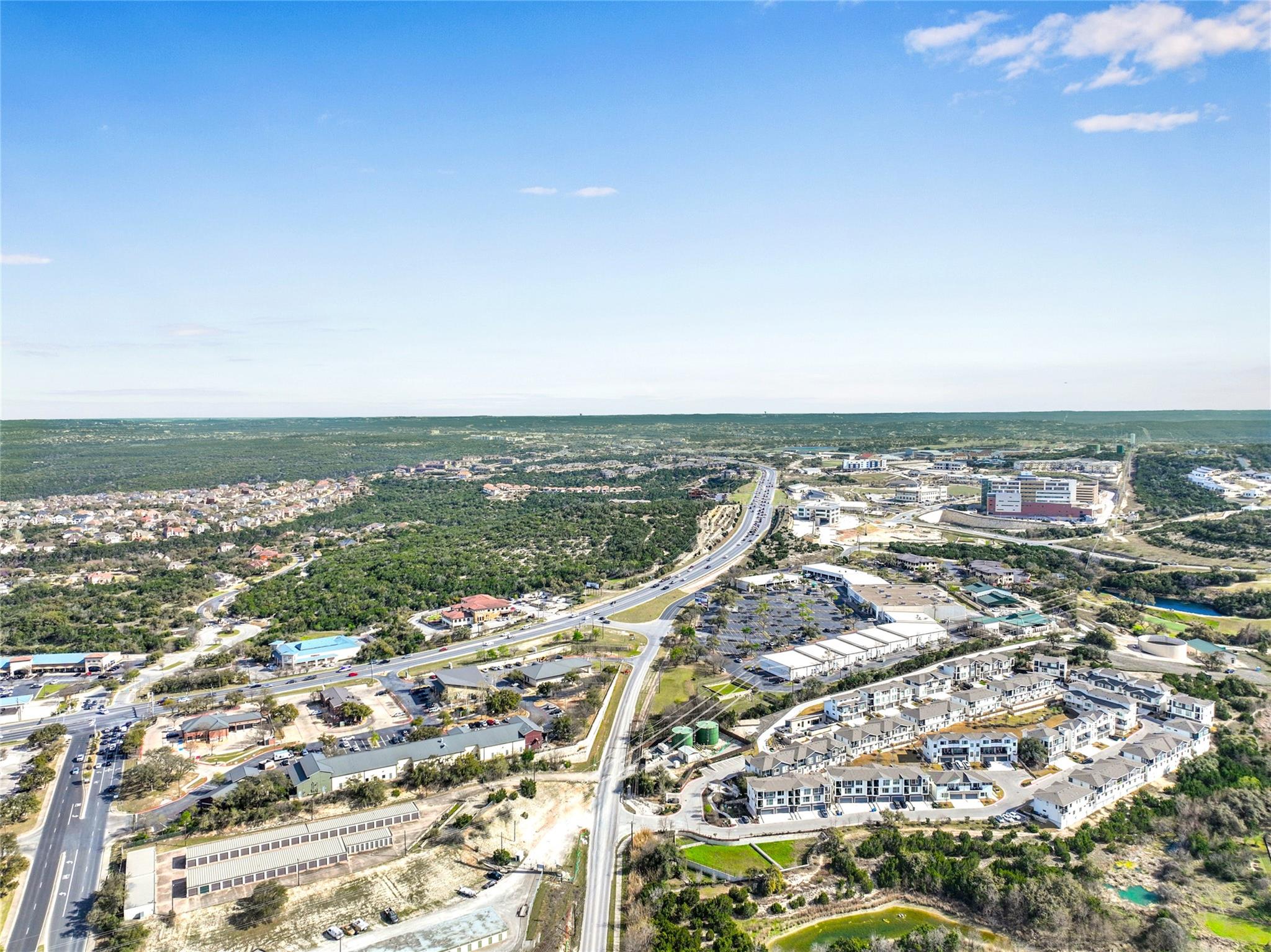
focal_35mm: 24
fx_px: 881
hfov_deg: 71.6
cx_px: 636
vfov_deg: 56.8
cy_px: 476
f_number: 2.8
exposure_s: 1/1600
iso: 100
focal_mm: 12.29
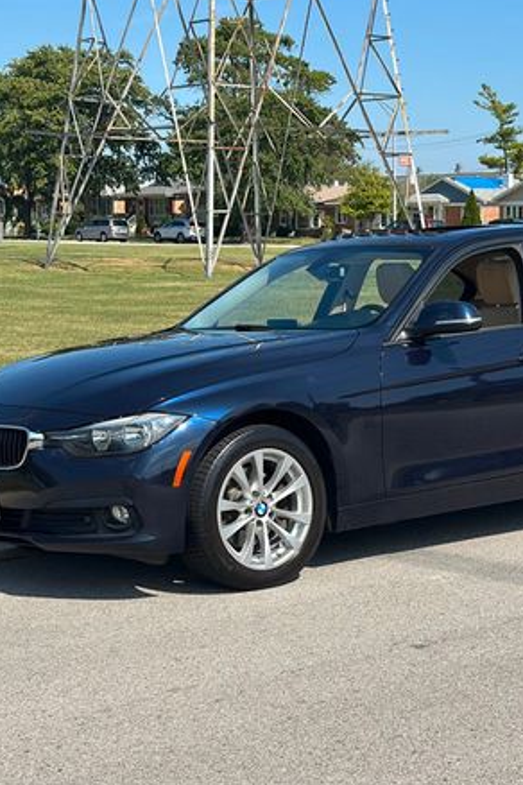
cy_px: 401
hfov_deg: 18.6
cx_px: 333
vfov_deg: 27.7
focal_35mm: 73
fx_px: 1591
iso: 100
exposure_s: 1/5882
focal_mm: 6.86
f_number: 1.78
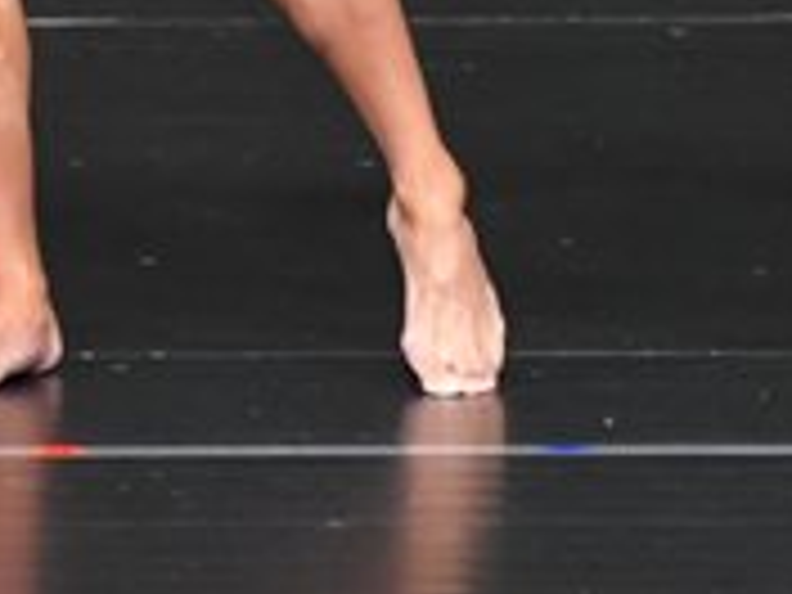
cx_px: 43
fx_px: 30567
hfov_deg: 1.5
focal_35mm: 1336
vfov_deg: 1.1
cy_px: -508
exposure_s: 1/400
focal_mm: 210
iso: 4000
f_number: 5.6
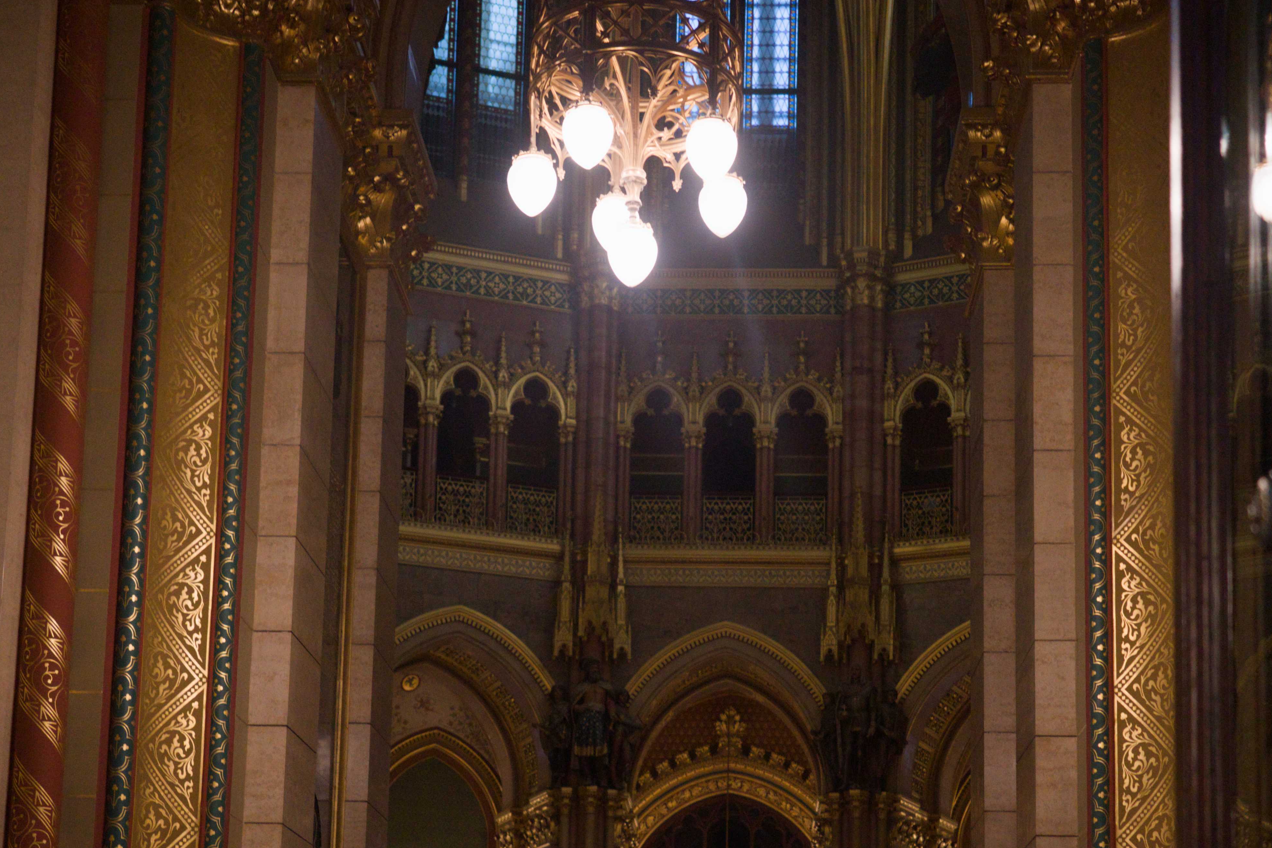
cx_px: 629
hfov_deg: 32.9
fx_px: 2155
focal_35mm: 61
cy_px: 819
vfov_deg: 21.6
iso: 2500
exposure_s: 1/100
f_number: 2.8
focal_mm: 26
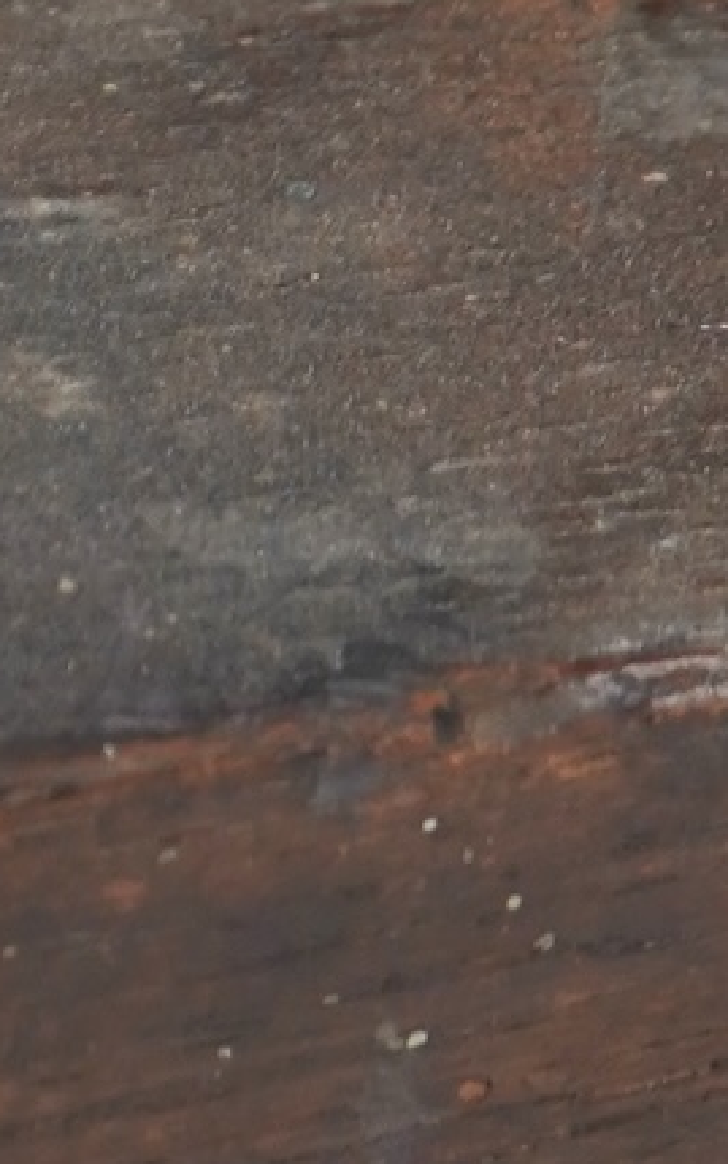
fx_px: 11960
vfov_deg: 5.6
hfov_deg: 3.5
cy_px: 203
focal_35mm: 377
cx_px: -419
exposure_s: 1/80
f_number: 5.6
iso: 640
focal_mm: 53
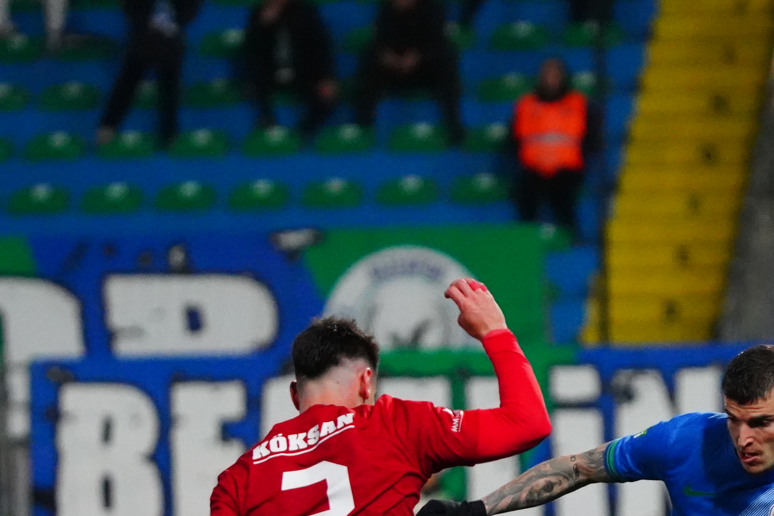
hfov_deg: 2.5
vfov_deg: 1.7
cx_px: 619
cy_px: 518
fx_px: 17909
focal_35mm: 833
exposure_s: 1/2000
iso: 16000
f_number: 5.6
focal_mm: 365
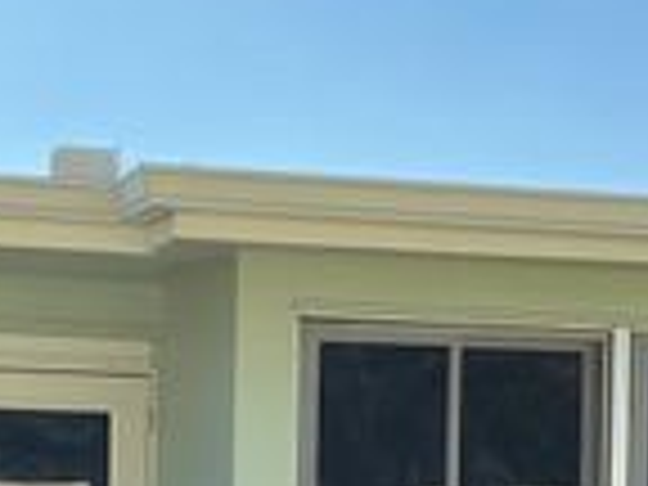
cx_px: 9
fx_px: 1891
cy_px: 565
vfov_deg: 14.2
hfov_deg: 18.9
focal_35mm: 101
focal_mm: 3
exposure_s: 1/978
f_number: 1.8
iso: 25
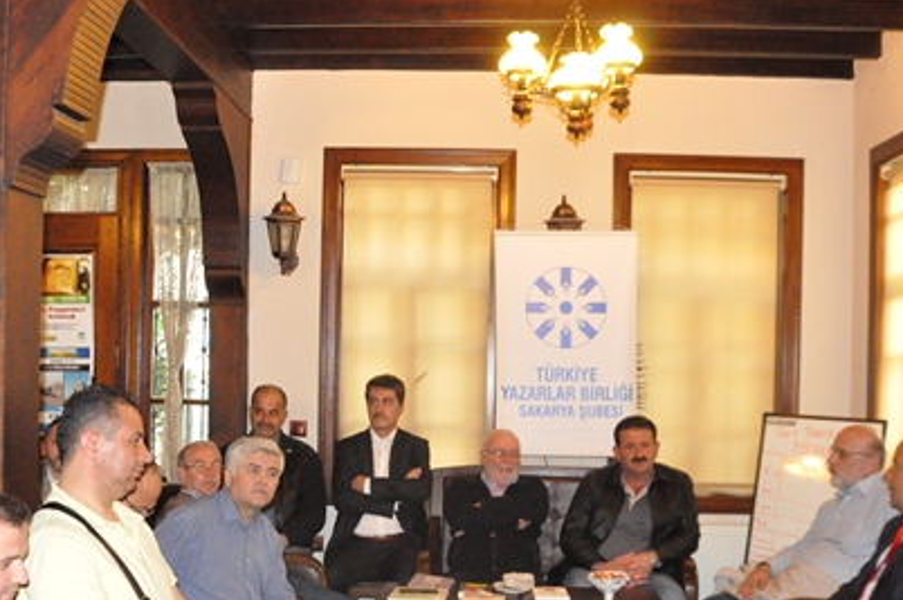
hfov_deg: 45.4
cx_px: 411
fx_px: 1077
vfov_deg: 30.9
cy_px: 385
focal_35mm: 43
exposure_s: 1/60
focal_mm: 18
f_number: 6.3
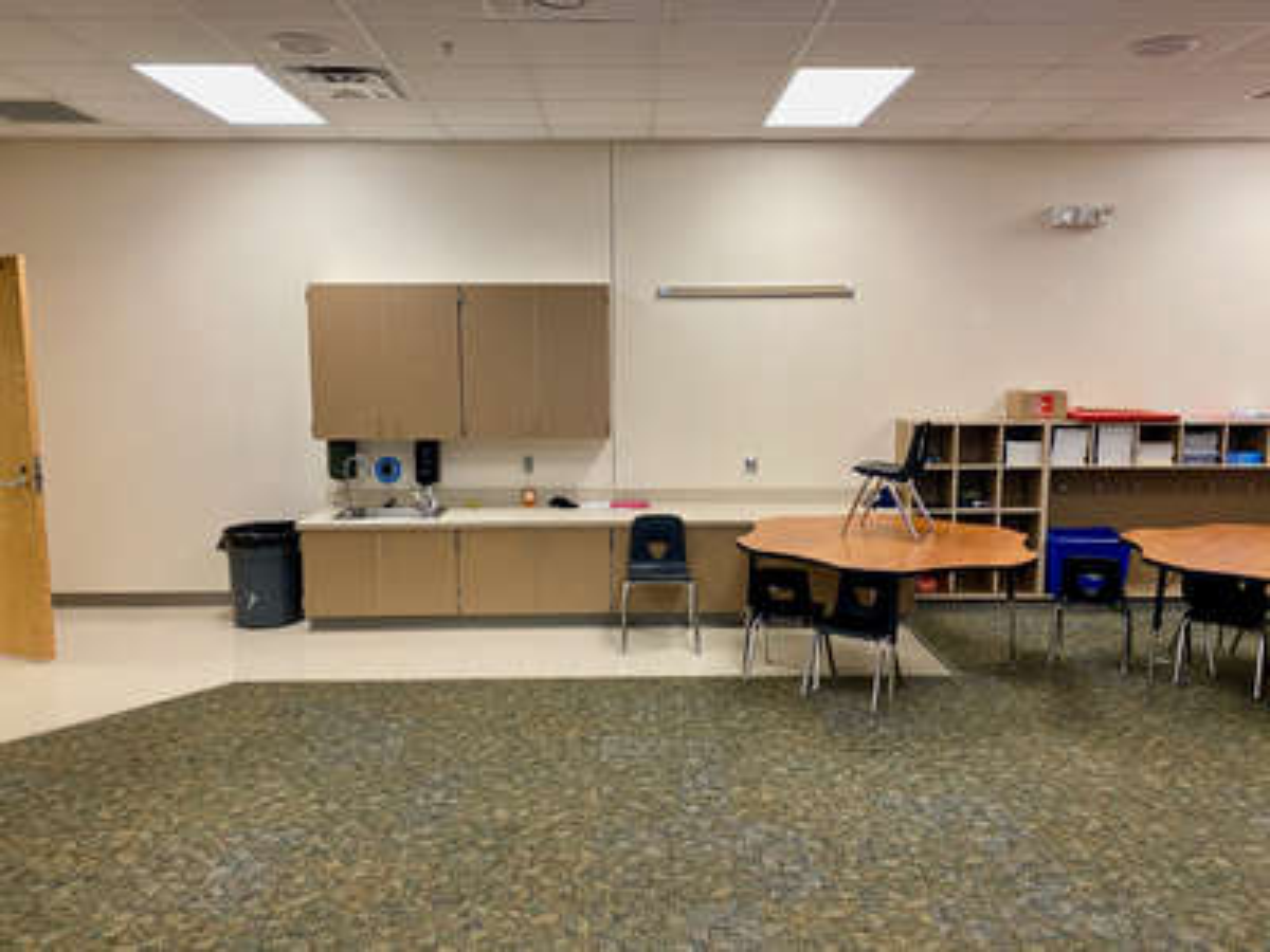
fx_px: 954
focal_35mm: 26
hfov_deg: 67.3
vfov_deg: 53.1
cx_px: 635
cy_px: 476
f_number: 1.8
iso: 125
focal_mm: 4.25
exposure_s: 1/60
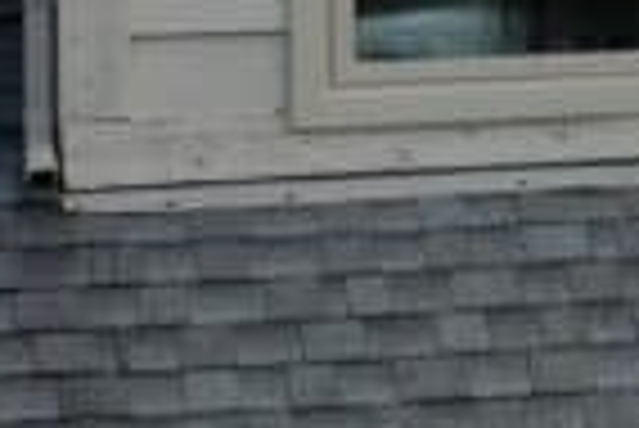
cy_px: -83
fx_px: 3589
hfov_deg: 9.3
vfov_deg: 6.8
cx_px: 1426
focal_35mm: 202
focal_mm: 10.26
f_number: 6.3
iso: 100
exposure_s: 1/500
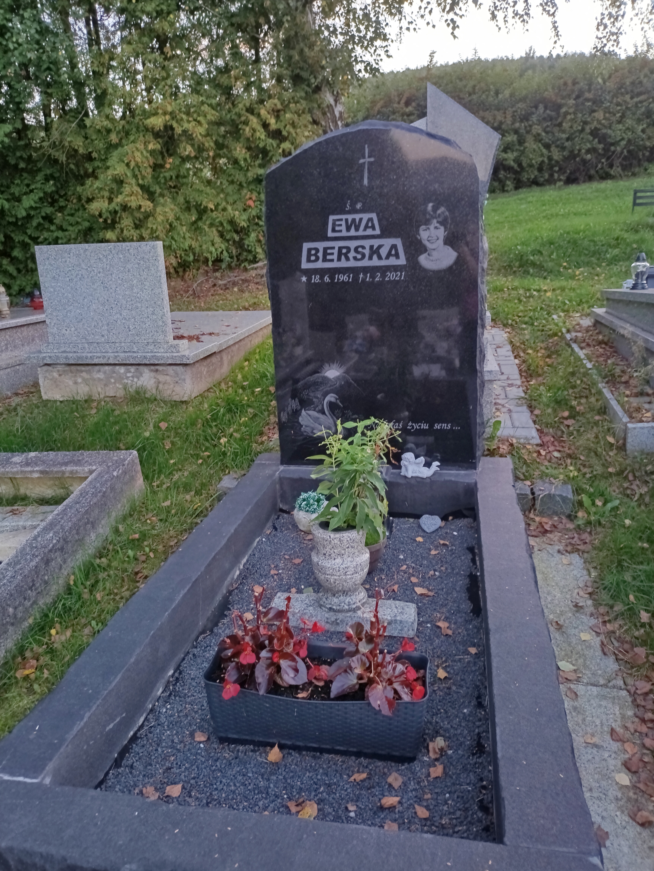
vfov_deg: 69.4
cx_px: 327
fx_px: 629
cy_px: 436
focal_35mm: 25
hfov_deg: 54.9
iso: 500
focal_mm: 4.71
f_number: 1.7
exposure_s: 1/25
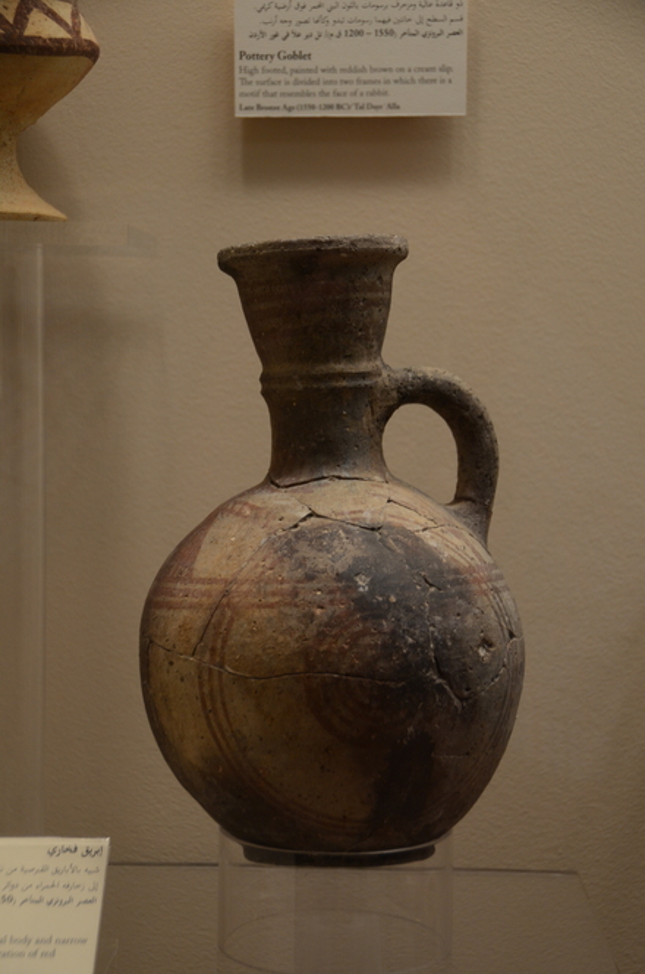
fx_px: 2024
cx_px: 322
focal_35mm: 75
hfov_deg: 18.1
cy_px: 487
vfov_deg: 27.0
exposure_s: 1/50
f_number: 4.8
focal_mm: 50
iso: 500
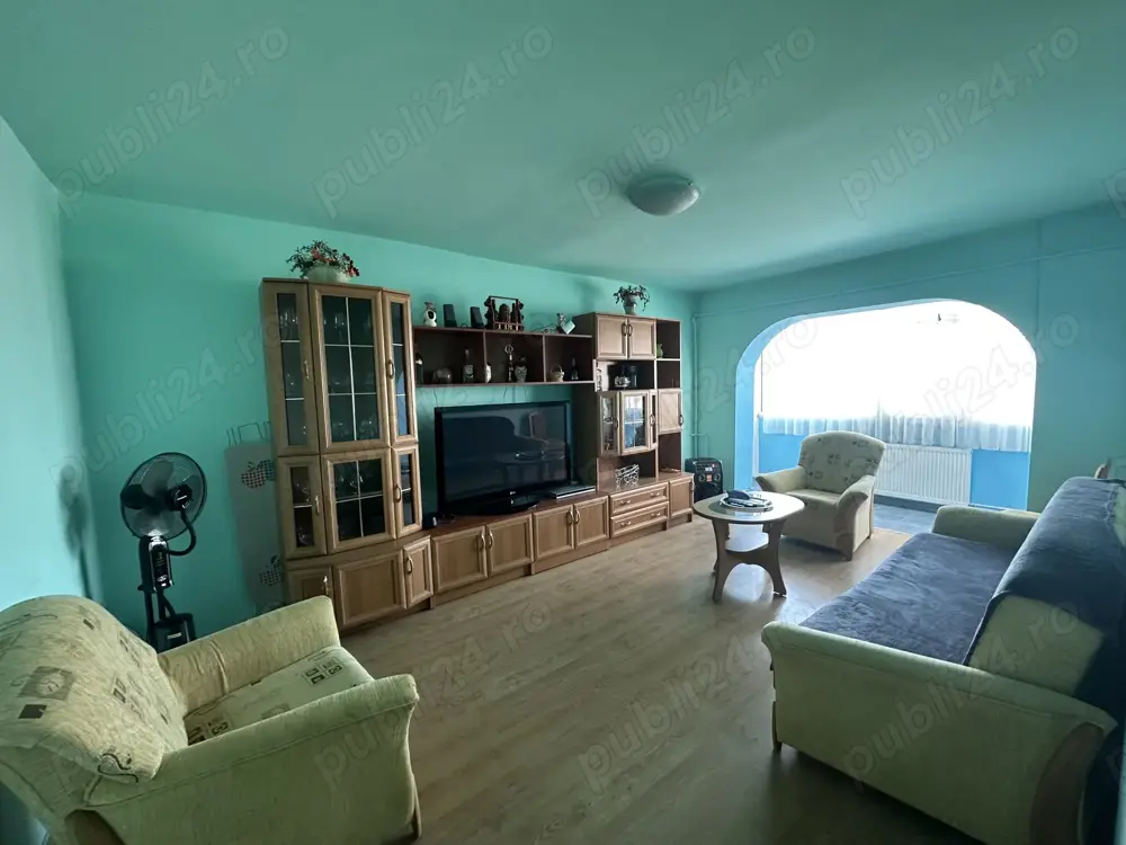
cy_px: 422
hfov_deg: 102.1
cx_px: 563
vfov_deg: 85.7
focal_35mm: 14
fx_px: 455
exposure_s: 1/50
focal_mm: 2.22
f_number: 2.2
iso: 200
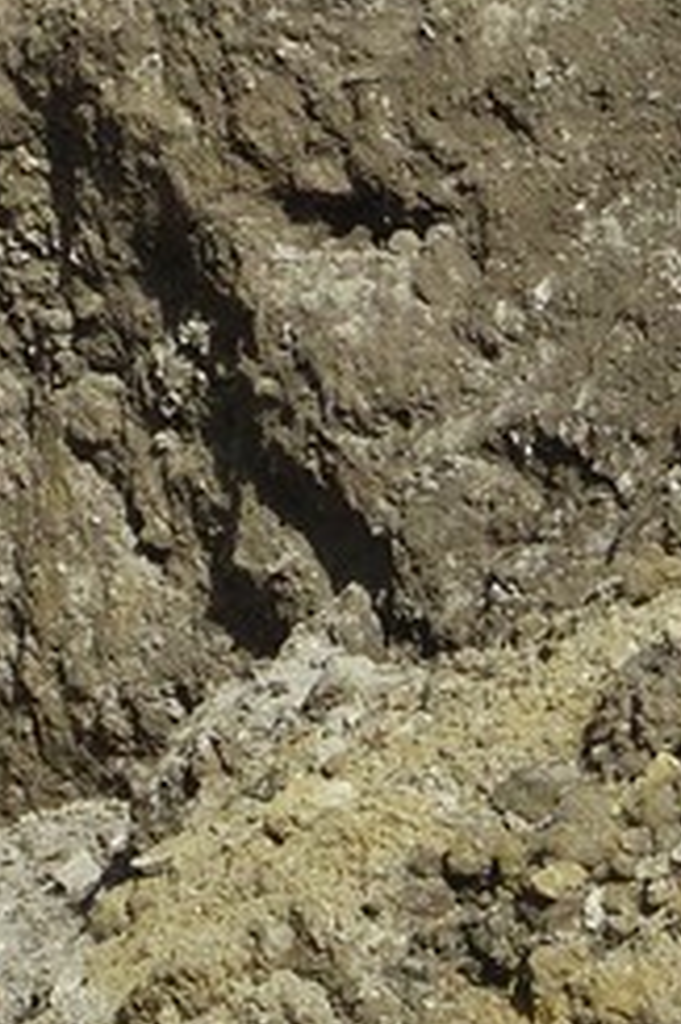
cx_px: 100
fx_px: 20884
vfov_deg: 2.8
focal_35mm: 735
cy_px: 980
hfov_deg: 1.9
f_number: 4
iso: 100
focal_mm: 31.1
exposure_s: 1/800
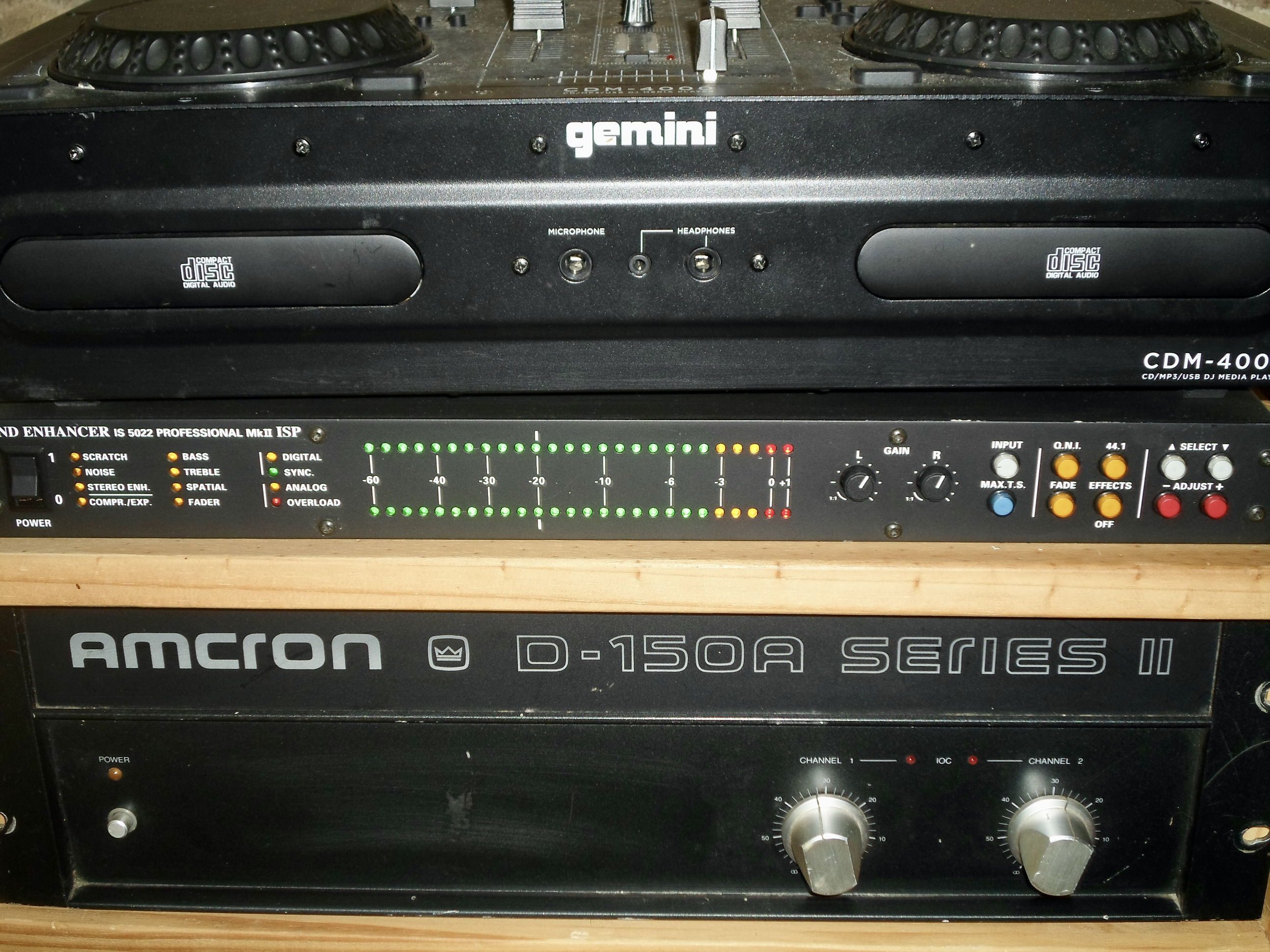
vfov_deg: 33.6
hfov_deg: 43.9
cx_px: 635
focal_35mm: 43
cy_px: 476
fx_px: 1578
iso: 100
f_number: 3.2
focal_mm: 7.8
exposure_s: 1/45
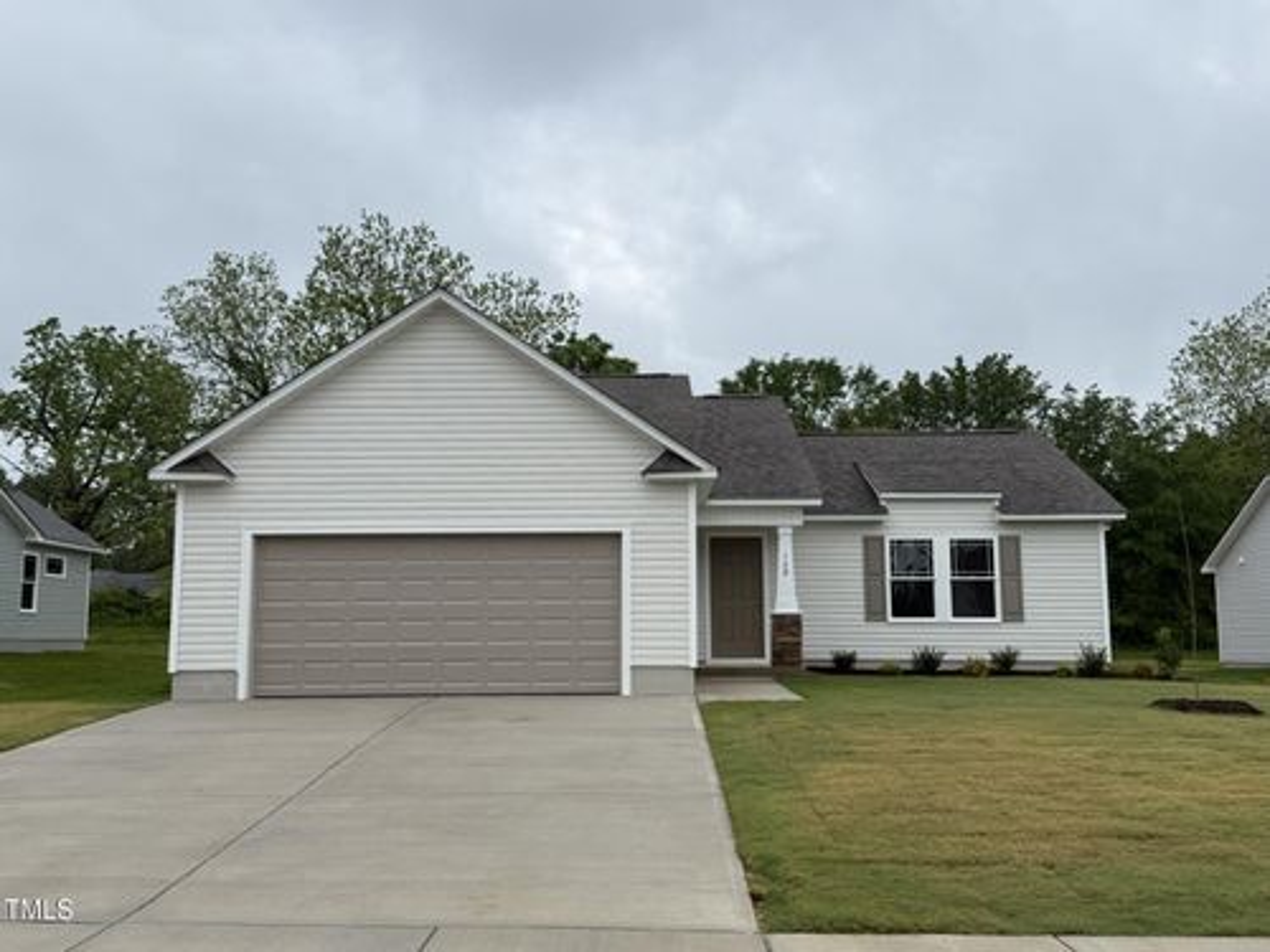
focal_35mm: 36
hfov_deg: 51.4
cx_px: 635
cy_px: 476
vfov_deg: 39.7
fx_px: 1321
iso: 80
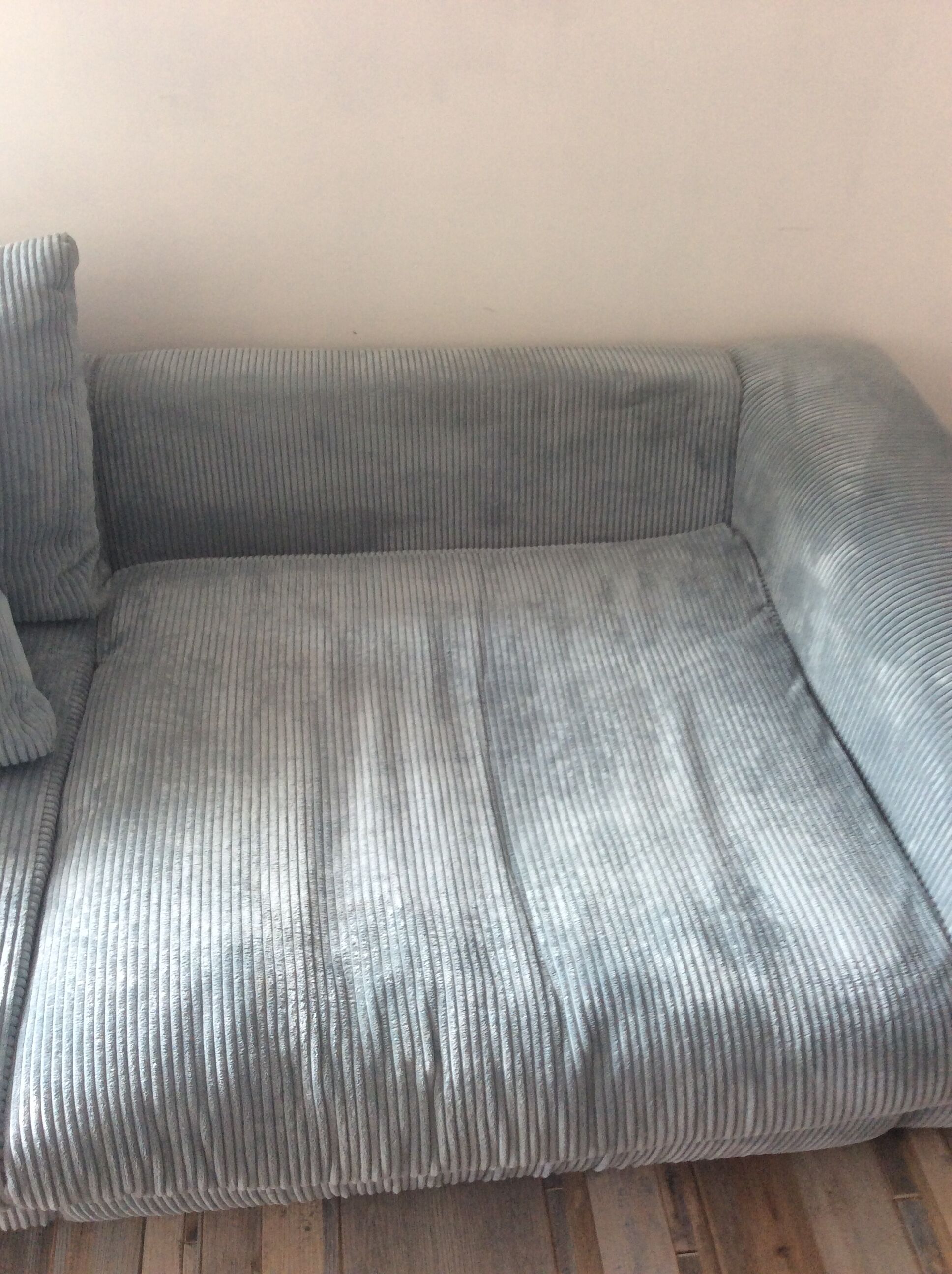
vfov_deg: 56.9
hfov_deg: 44.1
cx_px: 476
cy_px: 637
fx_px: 1177
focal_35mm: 32
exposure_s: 1/25
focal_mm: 3.3
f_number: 2.4
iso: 50
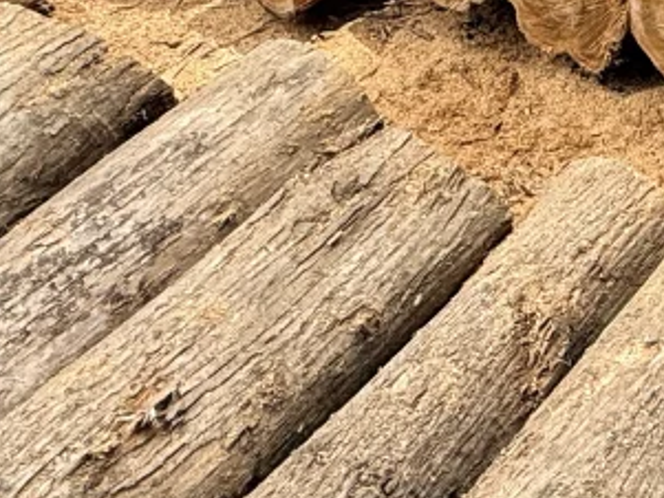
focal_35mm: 67
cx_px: 1013
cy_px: -240
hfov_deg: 23.1
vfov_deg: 19.3
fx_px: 1286
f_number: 2.2
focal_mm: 2.22
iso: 50
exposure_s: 1/590
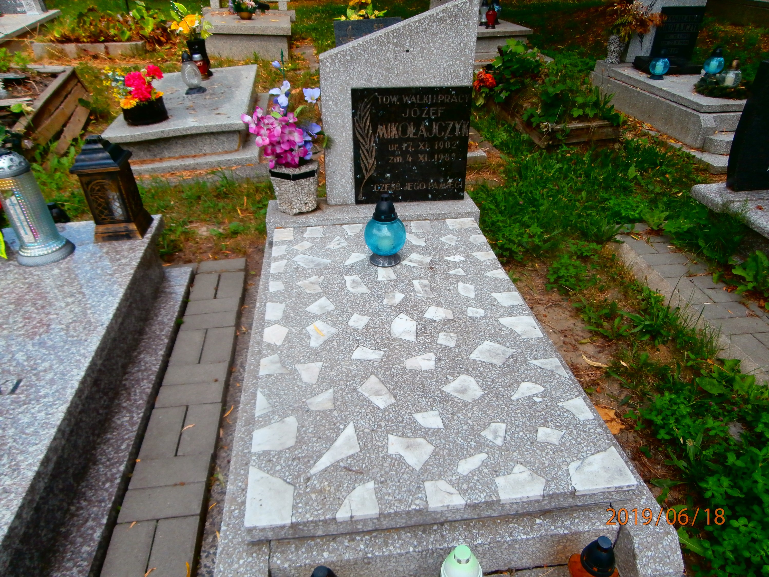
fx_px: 533
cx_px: 384
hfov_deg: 71.6
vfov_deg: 56.8
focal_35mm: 24
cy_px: 288
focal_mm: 4.2
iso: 100
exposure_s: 1/500
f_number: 3
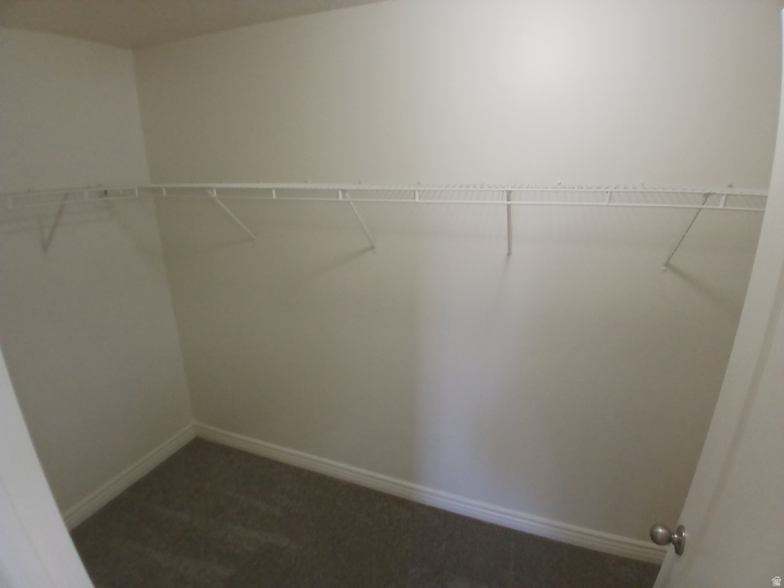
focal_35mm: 17
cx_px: 392
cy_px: 294
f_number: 2.2
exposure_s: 1/30
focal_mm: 1.4
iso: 100
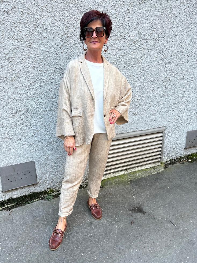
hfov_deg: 53.1
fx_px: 197
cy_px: 132
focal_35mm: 26
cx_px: 98
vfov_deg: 67.3
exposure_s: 1/122
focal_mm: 5.96
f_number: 1.6
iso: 80
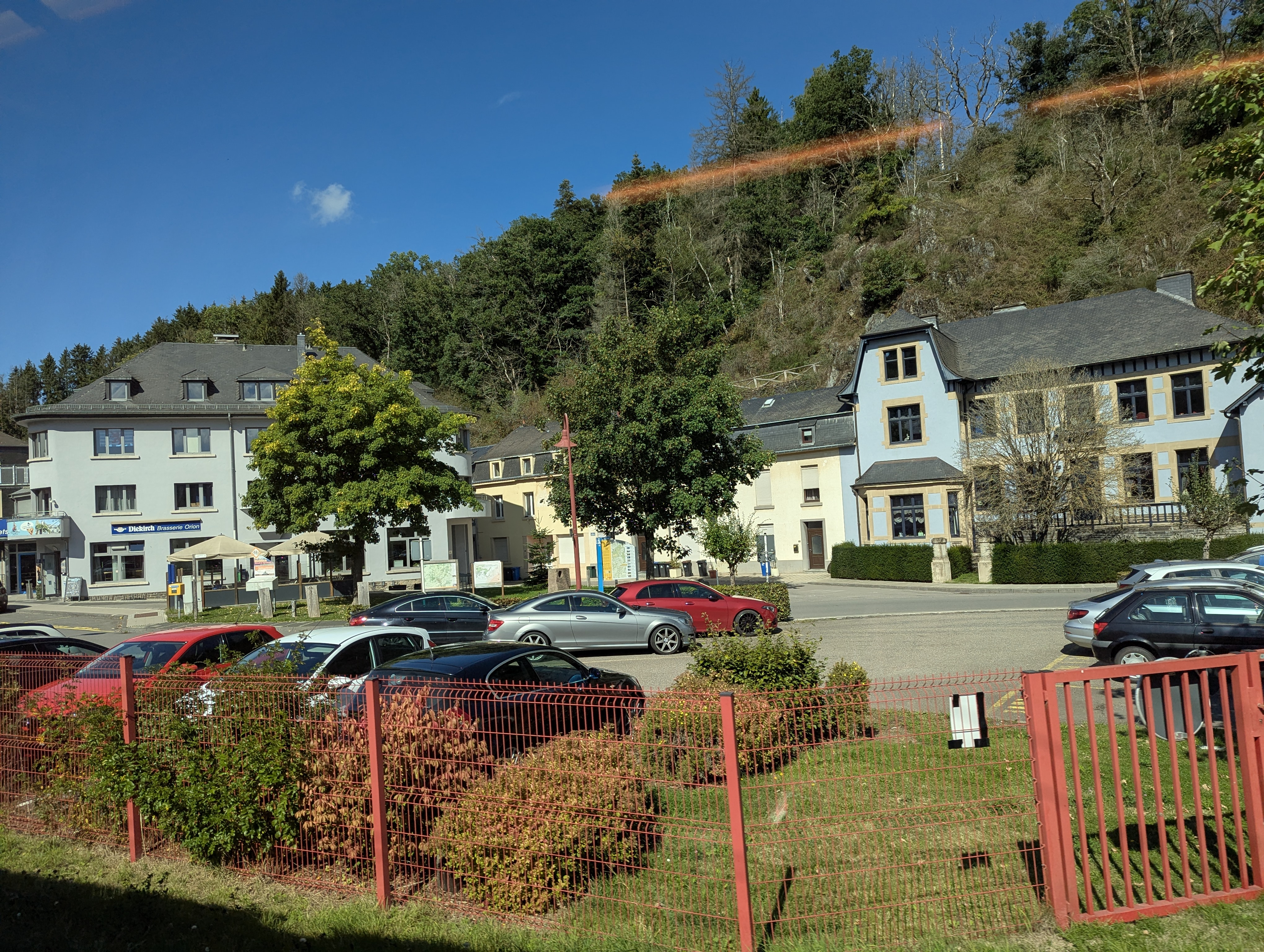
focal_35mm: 24
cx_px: 632
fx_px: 878
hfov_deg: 71.5
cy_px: 476
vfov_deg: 56.9
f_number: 1.85
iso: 42
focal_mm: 6.81
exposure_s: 1/1397
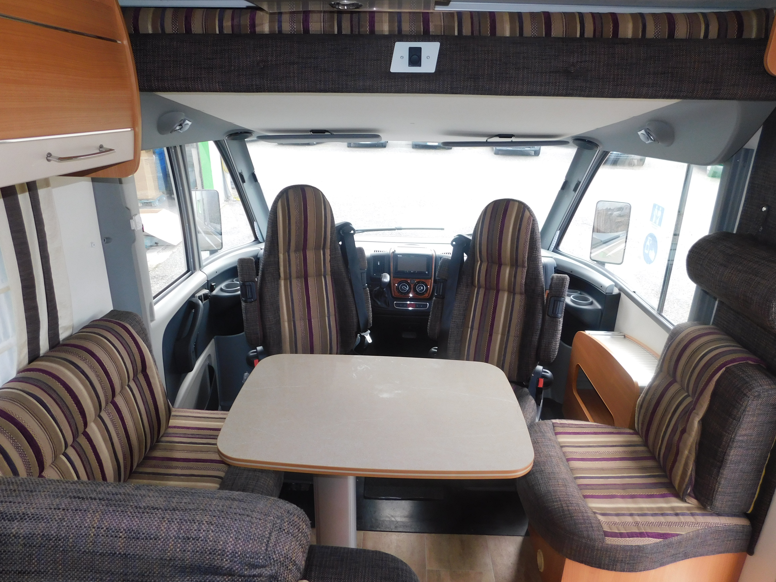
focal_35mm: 23
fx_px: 516
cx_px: 388
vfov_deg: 58.9
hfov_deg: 73.9
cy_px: 291
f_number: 3
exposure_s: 1/100
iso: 125
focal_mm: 4
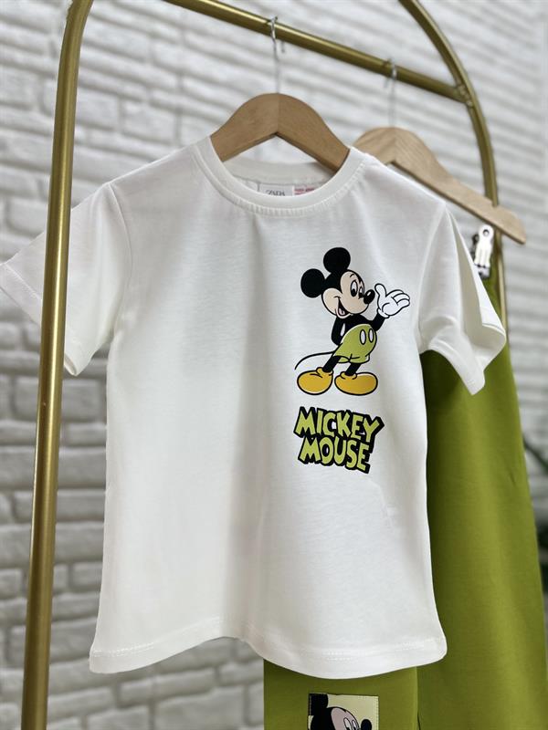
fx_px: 507
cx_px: 274
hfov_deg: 56.8
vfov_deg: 71.6
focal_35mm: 24
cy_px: 365
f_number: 1.78
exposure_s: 1/100
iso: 64
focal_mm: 6.86
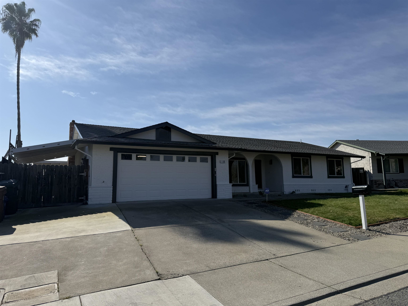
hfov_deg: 71.6
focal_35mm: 24
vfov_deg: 56.8
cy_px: 153
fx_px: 283
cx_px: 204
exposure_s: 1/10309
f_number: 1.78
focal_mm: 6.76
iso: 80
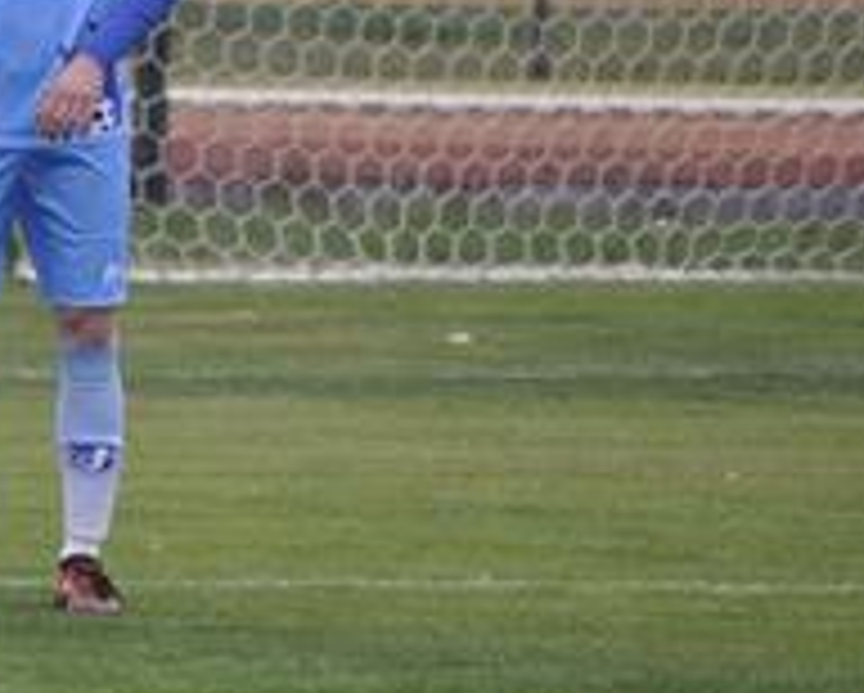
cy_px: 216
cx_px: -378
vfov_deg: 1.8
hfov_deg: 2.2
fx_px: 22474
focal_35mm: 878
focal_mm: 200
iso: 640
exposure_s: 1/250
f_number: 5.6
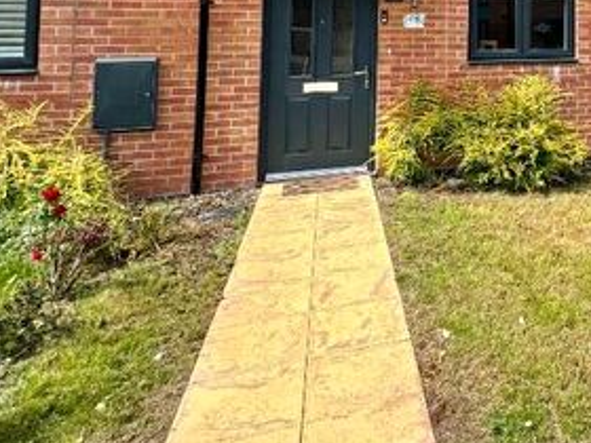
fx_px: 598
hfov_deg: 44.2
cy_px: 3
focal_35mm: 35
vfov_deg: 36.7
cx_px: 602
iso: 50
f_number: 2.2
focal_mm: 2.22
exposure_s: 1/796
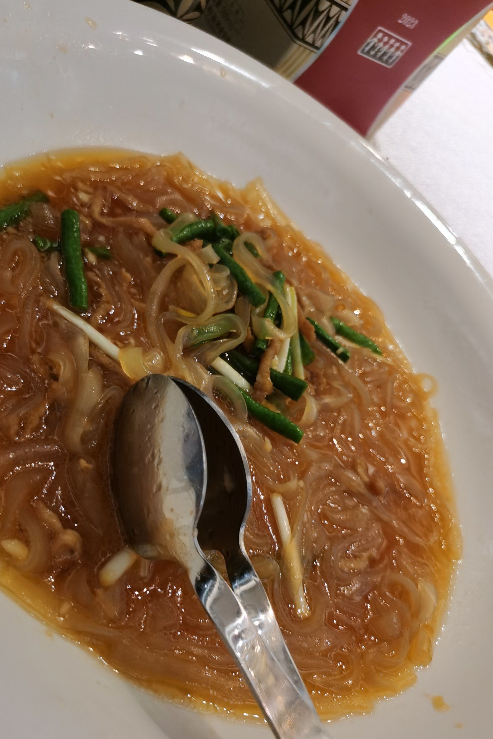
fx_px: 596
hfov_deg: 44.9
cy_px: 376
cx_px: 221
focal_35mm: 29
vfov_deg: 63.7
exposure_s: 1/50
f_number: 1.8
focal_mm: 5.58
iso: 160
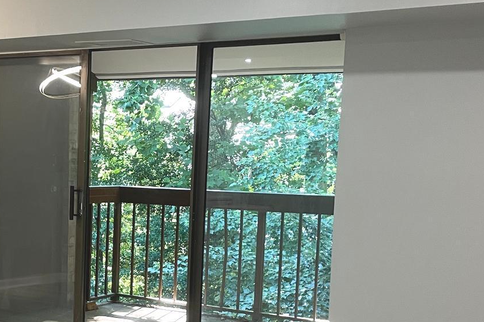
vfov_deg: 20.3
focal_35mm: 66
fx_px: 887
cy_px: 268
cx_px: 87
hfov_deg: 29.7
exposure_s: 1/60
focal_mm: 4.2
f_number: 1.6
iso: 80
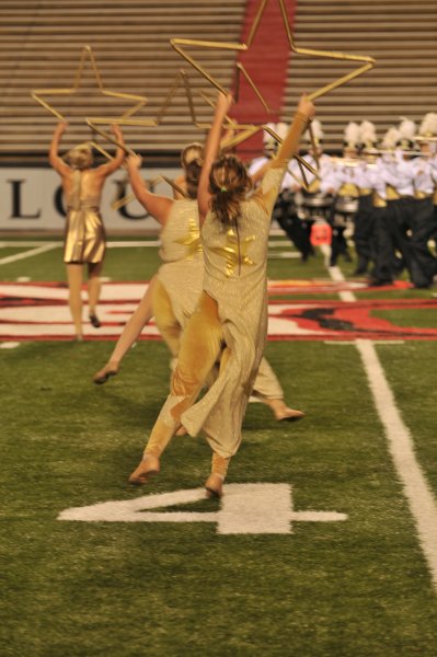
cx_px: 218
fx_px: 3174
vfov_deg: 11.8
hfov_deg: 7.9
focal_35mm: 174
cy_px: 328
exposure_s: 1/100
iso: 200
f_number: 2.8
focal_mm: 116
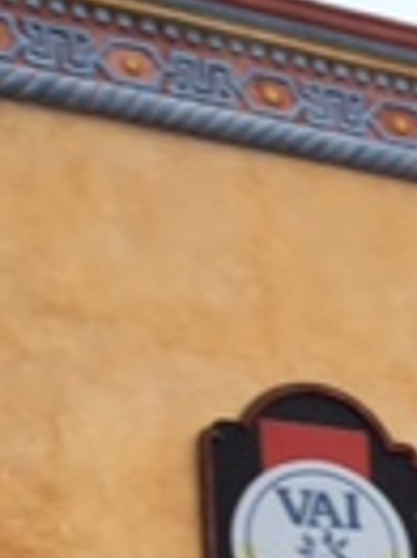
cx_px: 1183
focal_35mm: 142
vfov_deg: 12.7
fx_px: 2285
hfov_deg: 8.8
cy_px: 988
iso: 25
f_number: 2.2
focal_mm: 4.15
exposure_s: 1/348
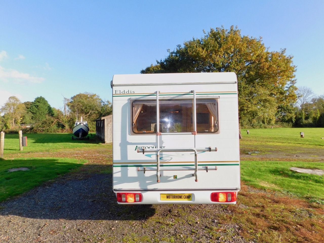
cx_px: 162
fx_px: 215
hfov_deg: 73.9
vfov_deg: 58.9
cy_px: 122
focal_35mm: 23
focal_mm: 4
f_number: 3
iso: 125
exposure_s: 1/640
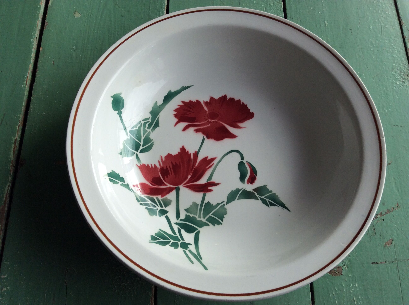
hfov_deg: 56.9
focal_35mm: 32
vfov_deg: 44.1
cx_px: 204
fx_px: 378
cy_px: 152
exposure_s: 1/386
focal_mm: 3.3
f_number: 2.4
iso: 32
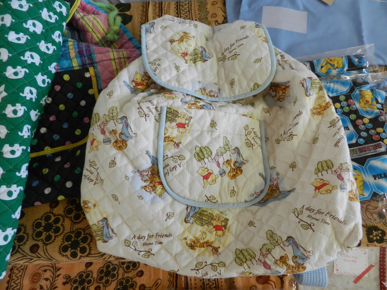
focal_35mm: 23
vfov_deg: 58.9
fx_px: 257
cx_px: 194
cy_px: 145
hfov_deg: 73.9
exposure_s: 1/30
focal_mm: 4
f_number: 3.4
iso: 320
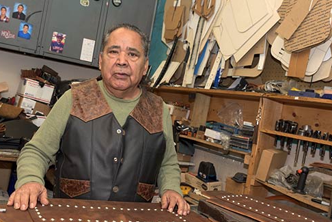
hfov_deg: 60.1
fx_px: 286
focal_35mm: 31
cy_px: 121
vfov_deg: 42.4
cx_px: 146
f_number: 5.6
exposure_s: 1/60
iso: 200
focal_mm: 26
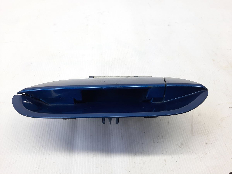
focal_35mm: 25
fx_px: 168
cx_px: 116
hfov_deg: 69.4
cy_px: 87
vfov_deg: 54.9
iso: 80
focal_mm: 4.6
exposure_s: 1/50
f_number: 2
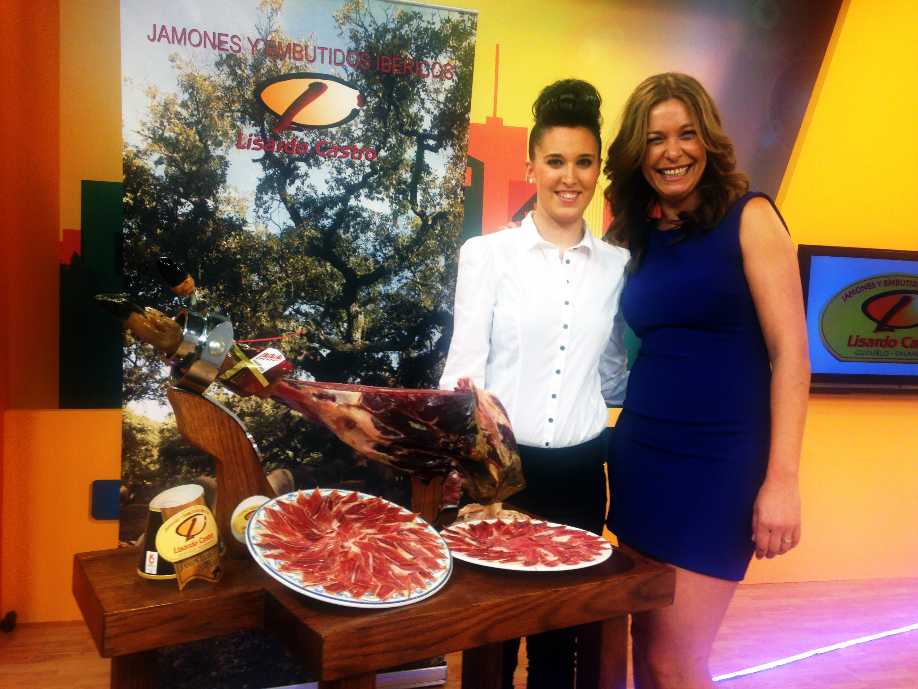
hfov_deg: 55.4
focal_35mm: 33
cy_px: 344
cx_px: 459
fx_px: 875
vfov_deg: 42.9
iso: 64
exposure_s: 1/40
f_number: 2.4
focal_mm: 4.12
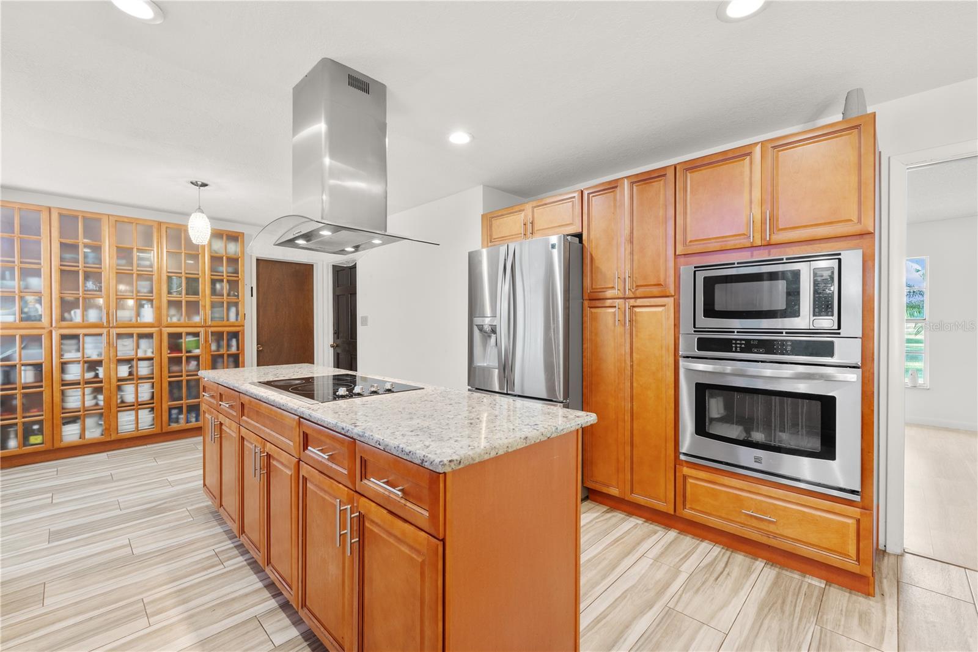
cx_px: 489
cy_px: 326
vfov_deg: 81.2
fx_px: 380
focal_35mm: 14
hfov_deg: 104.3
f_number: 8
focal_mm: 14
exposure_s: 1.3
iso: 320
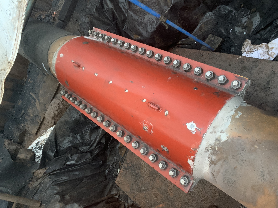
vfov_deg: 53.1
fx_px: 209
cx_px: 139
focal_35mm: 26
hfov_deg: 67.3
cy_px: 104
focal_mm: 4.25
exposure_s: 1/30
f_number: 1.8
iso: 500
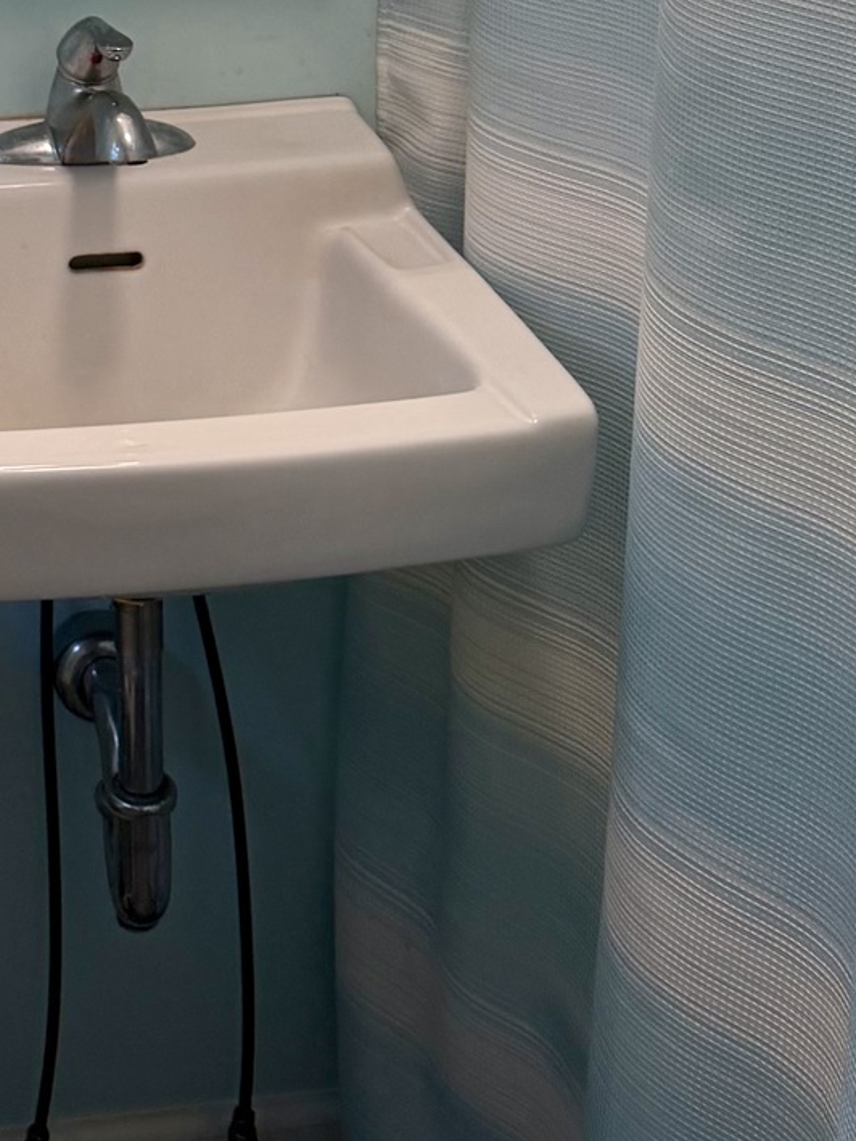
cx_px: -153
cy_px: -484
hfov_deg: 18.0
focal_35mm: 78
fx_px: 2571
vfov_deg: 21.6
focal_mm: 6.76
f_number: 1.78
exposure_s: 1/188
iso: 100
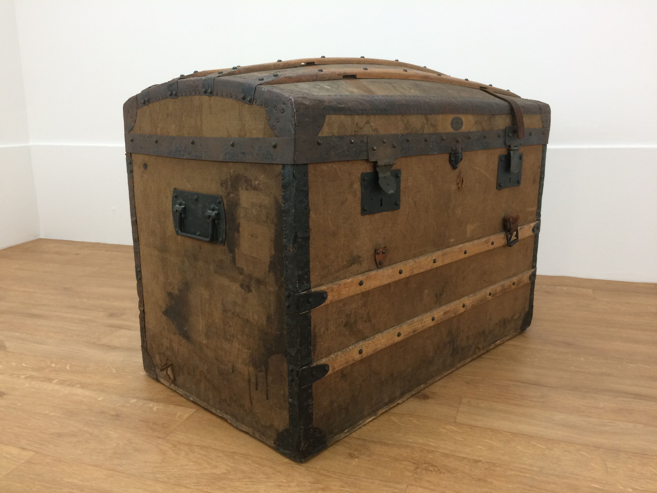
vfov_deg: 48.2
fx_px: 550
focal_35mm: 29
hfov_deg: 61.7
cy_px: 246
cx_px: 328
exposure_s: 1/33
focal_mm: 4.15
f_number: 2.2
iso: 50
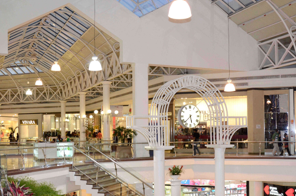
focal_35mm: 45
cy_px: 124
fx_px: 367
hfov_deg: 43.9
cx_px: 163
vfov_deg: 29.8
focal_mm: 21
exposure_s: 1/30
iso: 800
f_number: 5
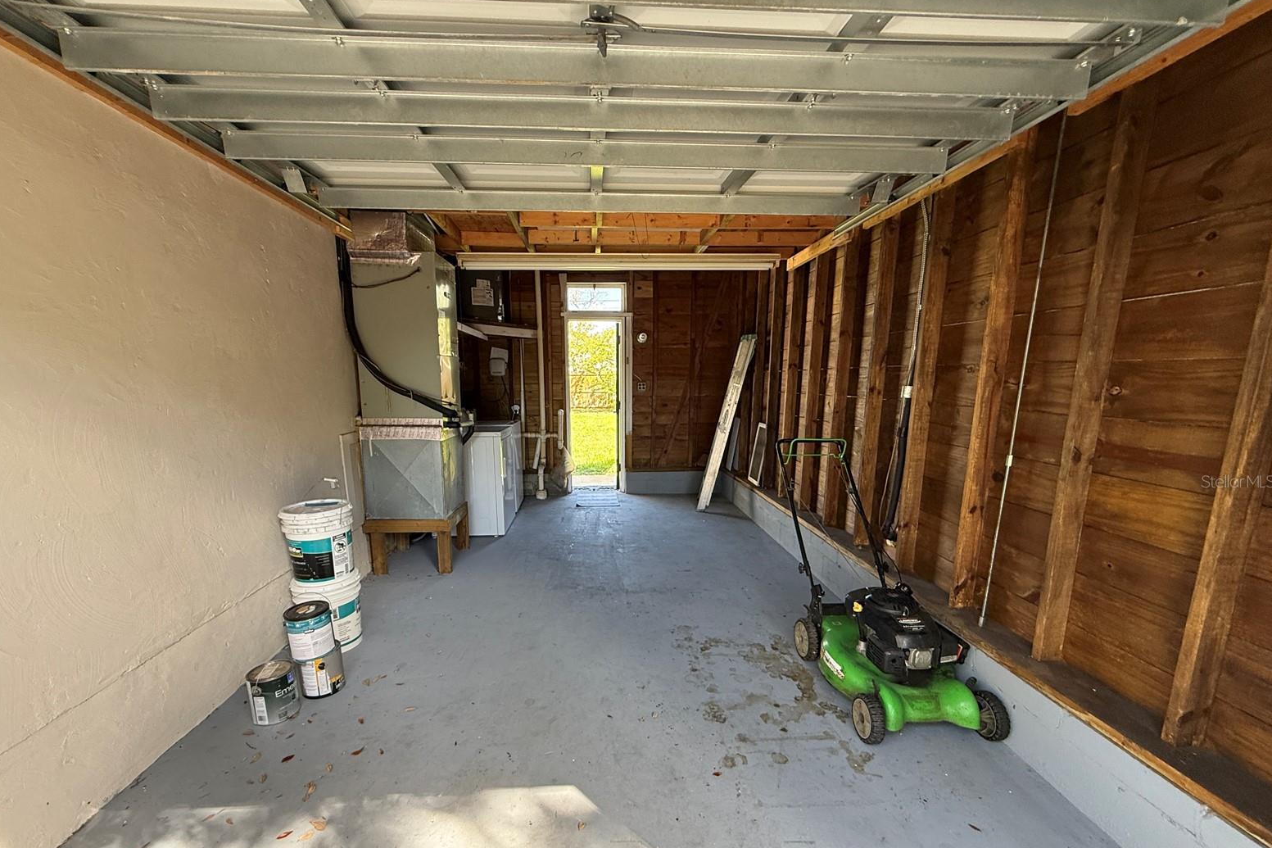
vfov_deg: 76.9
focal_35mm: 15
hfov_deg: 100.4
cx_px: 623
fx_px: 530
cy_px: 481
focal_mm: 2.22
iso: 200
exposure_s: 1/99
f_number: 2.2
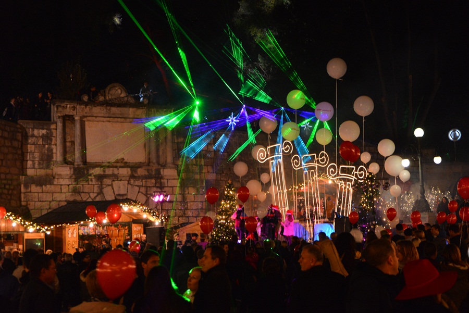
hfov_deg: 34.5
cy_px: 156
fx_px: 756
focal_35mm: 58
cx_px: 234
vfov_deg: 23.4
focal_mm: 58
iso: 3200
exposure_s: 1/30
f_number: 8
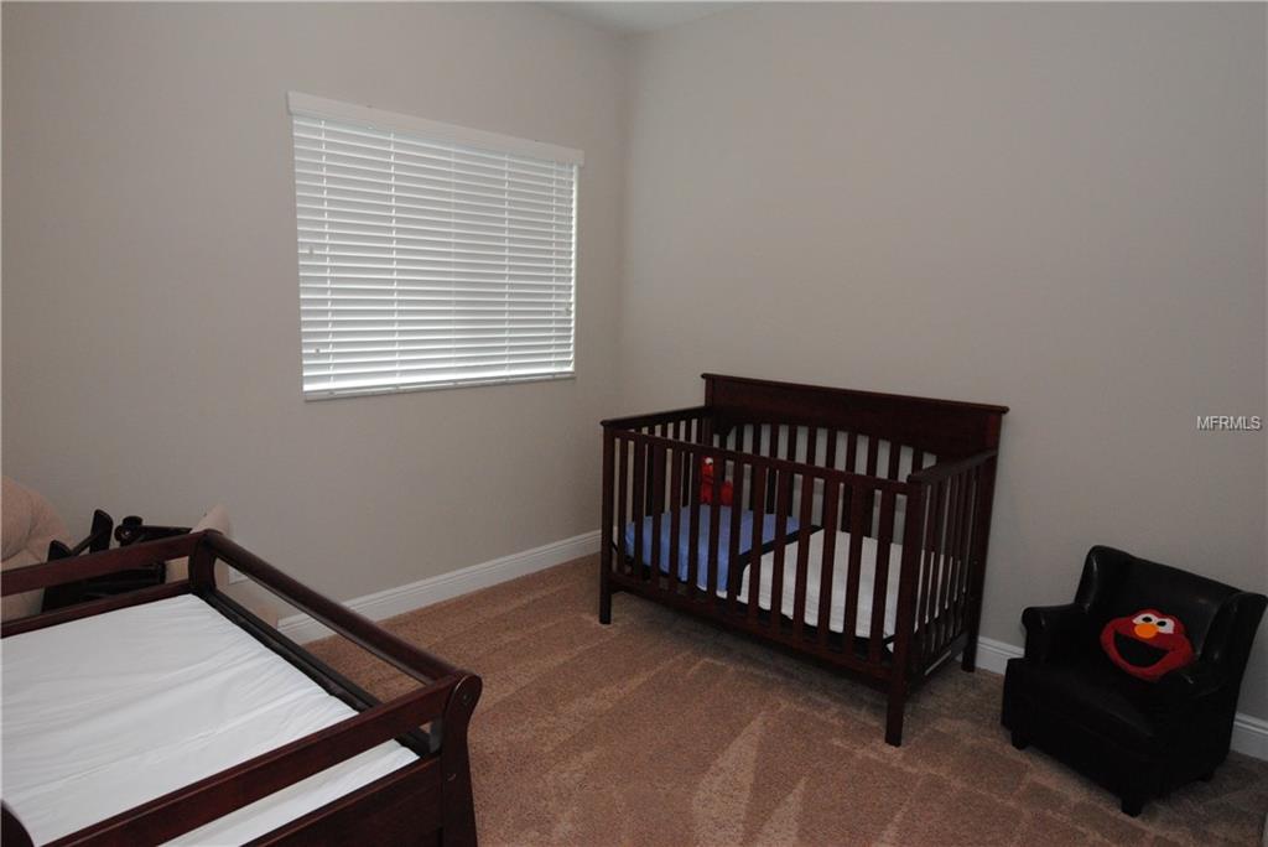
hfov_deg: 81.2
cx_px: 634
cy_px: 424
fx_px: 740
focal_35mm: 21
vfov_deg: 59.6
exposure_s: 1/60
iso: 800
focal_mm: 14
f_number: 7.1
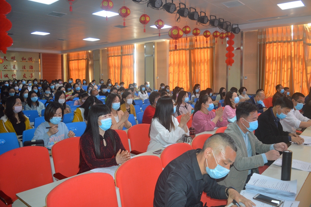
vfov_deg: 47.8
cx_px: 156
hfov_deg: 67.5
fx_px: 233
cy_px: 104
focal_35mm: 27
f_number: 3.5
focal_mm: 18
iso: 640
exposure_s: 1/60
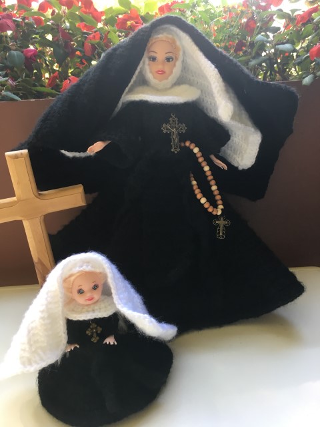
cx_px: 160
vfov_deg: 61.7
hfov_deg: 48.2
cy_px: 214
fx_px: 357
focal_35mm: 29
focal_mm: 4.15
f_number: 2.2
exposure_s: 1/33
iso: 25
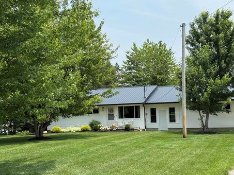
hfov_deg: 36.2
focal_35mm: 53
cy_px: 87
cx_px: 120
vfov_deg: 27.5
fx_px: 358
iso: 100
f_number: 1.78
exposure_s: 1/4329
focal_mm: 6.76
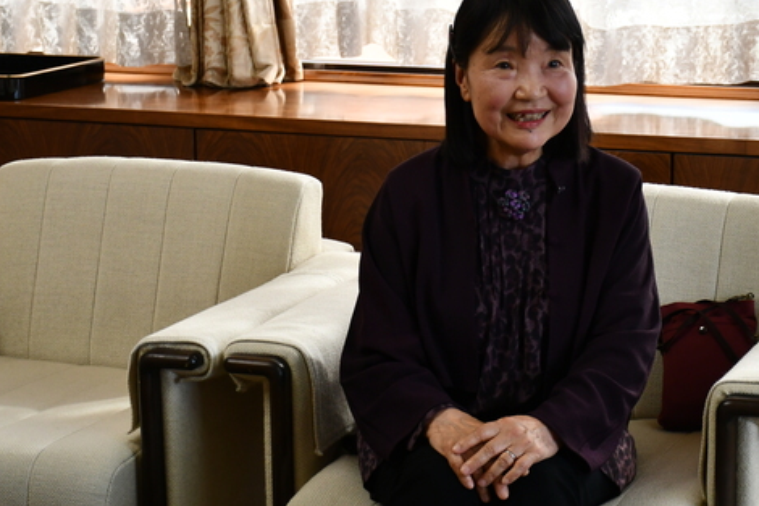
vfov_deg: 13.2
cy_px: 233
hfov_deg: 19.5
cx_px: 545
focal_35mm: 104
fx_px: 2192
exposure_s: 1/200
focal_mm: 45
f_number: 4.5
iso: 800
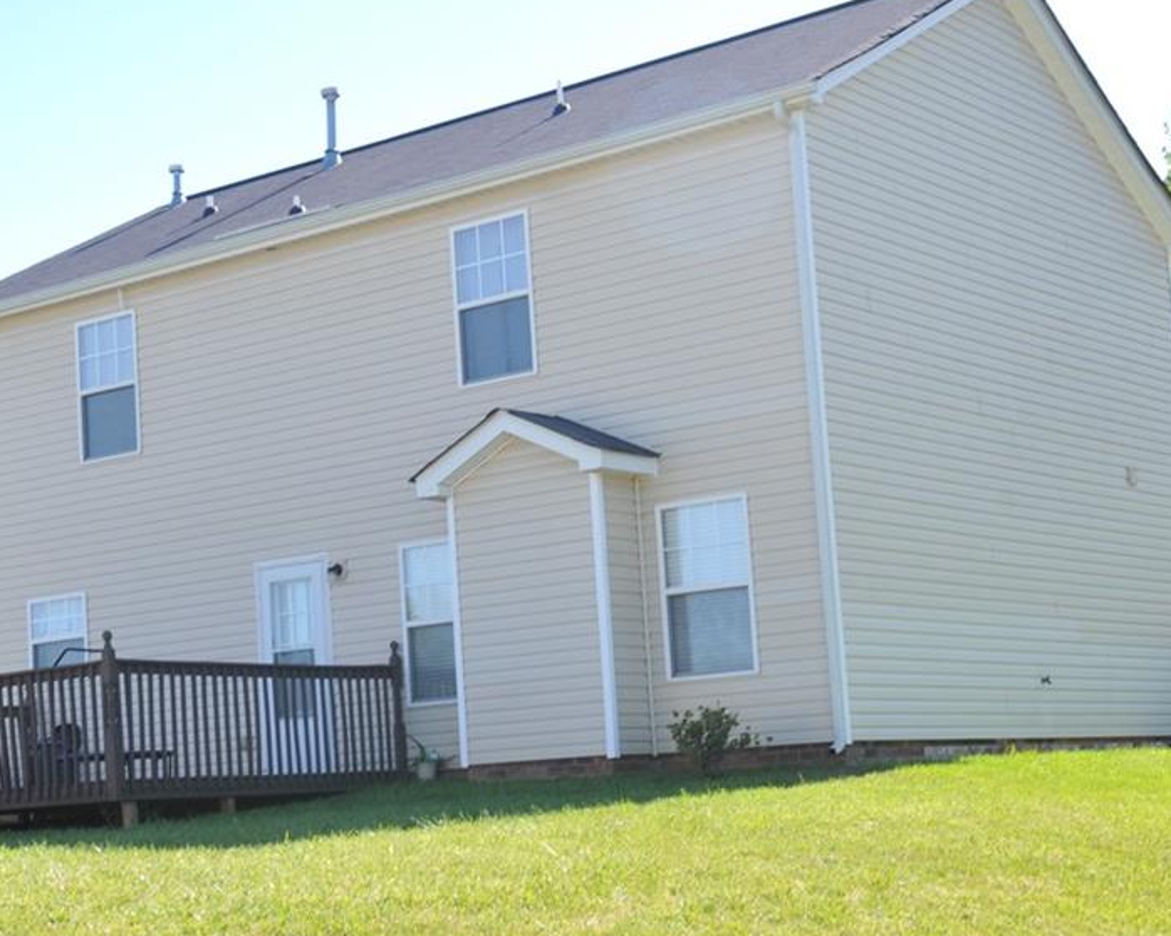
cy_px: 526
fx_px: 2287
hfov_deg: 28.6
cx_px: 399
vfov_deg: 23.1
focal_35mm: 66
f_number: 9
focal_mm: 32
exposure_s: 1/80
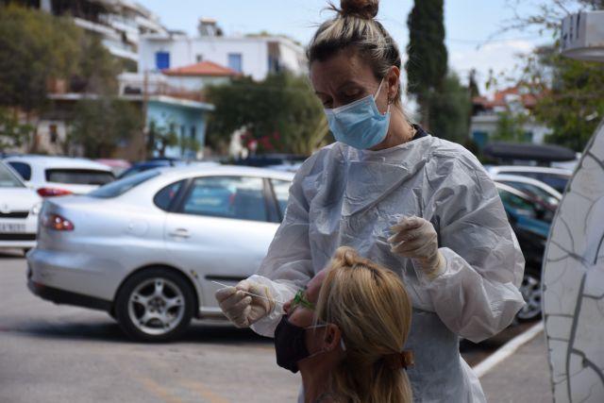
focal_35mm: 93
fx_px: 1561
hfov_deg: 21.9
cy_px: 202
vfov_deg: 14.7
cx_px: 302
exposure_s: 1/500
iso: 160
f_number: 5.6
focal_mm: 62
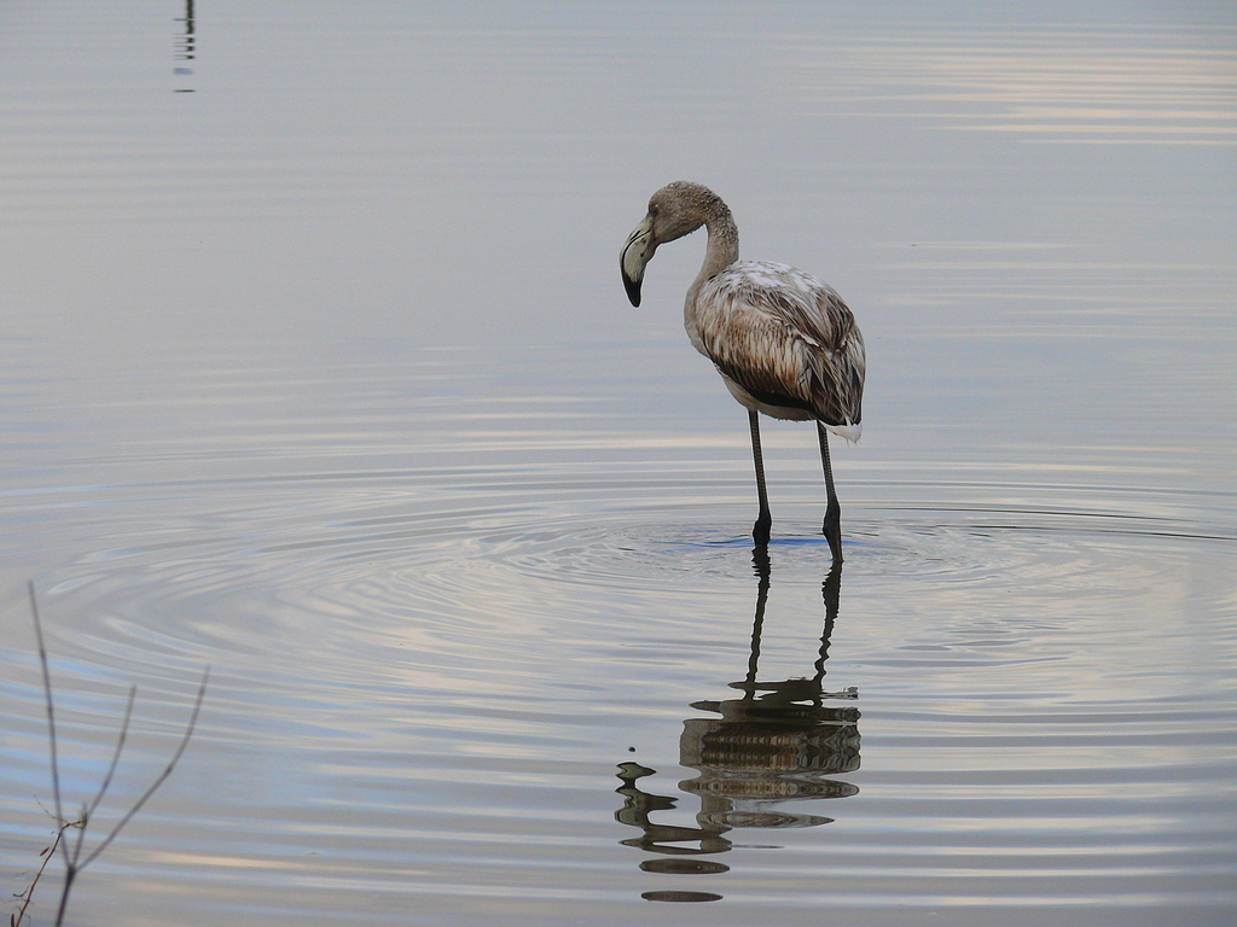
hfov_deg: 7.6
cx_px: 618
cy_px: 464
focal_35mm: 259
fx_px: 9255
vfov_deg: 5.7
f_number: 5.6
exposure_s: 1/250
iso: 100
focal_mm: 54.7
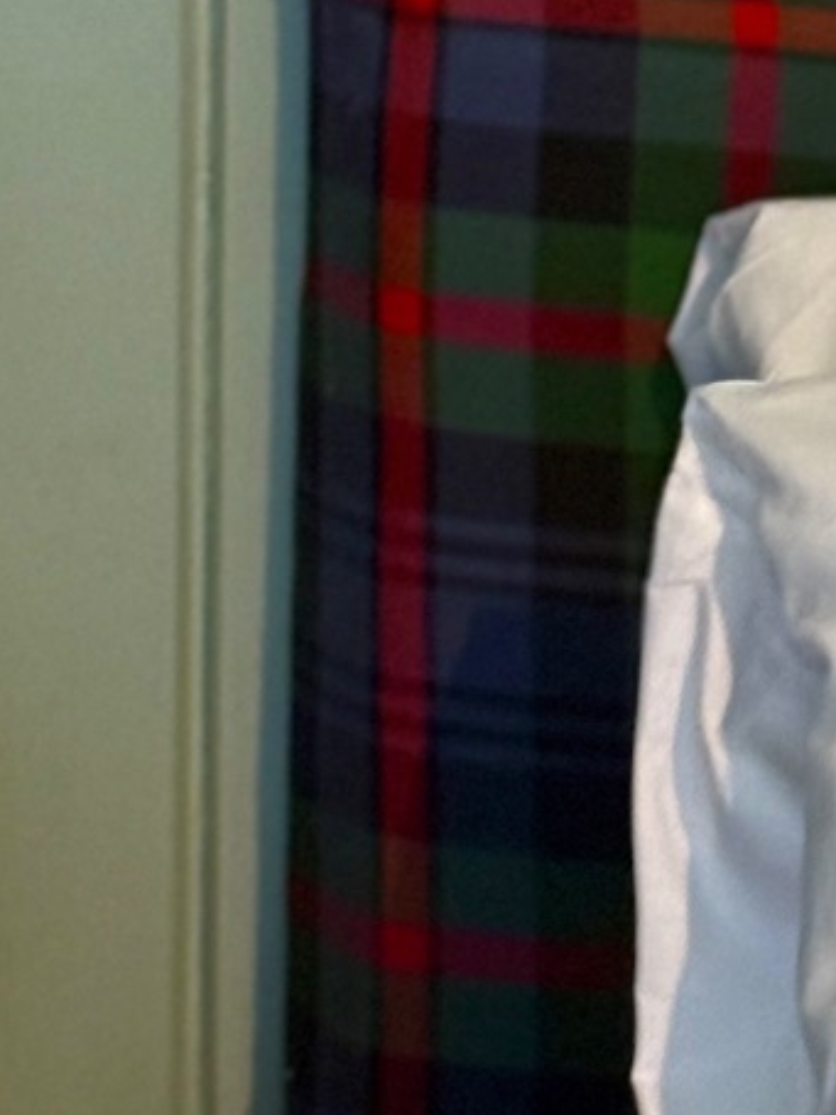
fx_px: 6959
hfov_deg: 6.8
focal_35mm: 216
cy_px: 439
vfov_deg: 9.2
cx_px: -162
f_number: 1.78
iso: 640
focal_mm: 6.76
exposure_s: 1/30
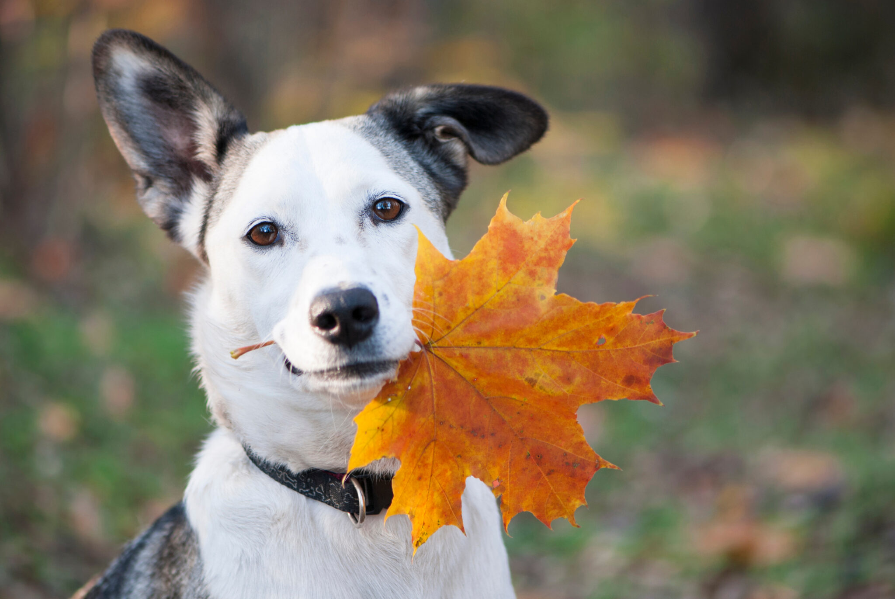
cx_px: 448
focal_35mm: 158
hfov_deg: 13.0
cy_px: 300
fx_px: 3920
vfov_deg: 8.7
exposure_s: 1/80
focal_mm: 105
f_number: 3
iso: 100
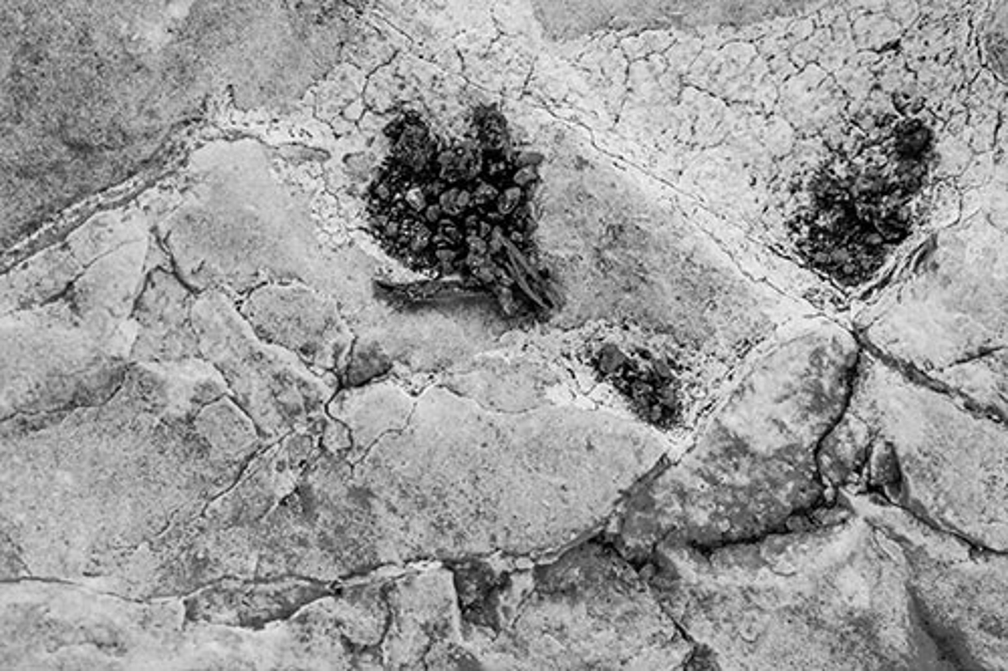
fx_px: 5878
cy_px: 336
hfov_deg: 9.8
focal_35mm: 210
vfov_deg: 6.5
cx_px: 504
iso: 500
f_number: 13
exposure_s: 1/320
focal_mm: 210
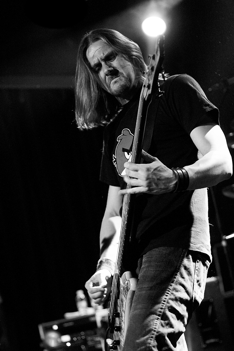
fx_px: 731
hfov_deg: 18.2
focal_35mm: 75
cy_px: 176
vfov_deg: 27.0
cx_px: 117
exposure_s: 1/80
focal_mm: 50
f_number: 2
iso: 800
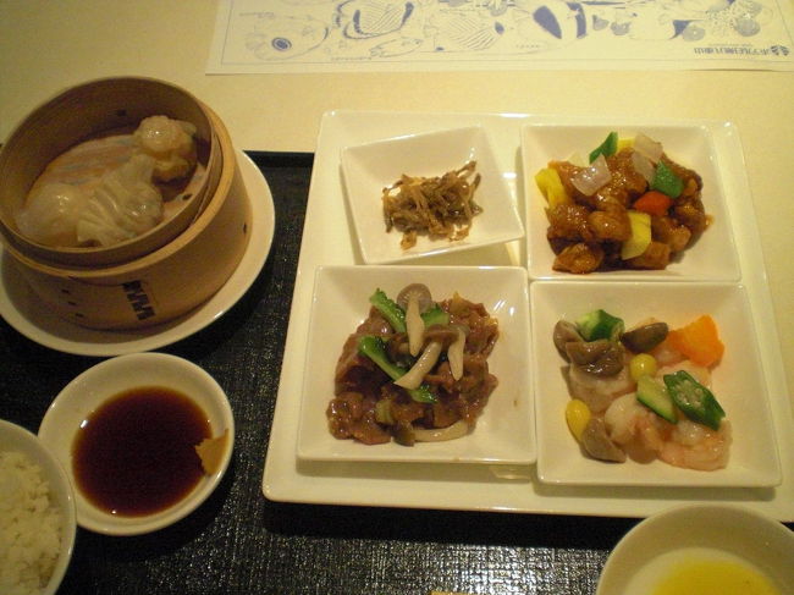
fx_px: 871
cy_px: 298
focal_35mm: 38
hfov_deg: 49.0
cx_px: 397
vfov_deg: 37.7
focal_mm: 6.3
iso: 800
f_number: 3.1
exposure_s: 1/50
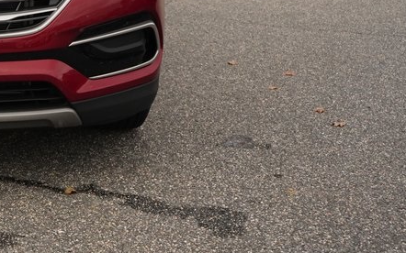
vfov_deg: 16.3
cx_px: -56
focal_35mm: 78
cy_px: -14
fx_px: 863
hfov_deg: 24.5
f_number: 4
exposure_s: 1/8000
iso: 3200
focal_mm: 33
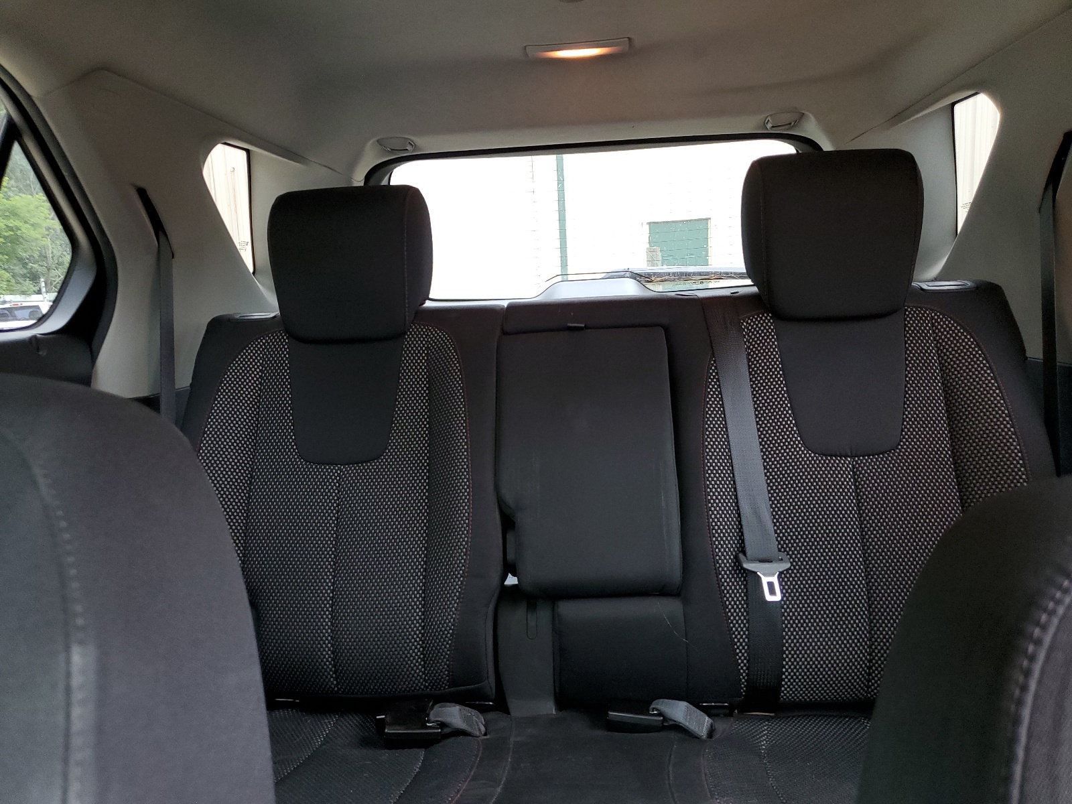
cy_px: 402
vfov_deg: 53.1
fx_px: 805
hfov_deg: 67.3
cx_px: 536
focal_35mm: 26
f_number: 1.5
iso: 112
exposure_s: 1/60.2
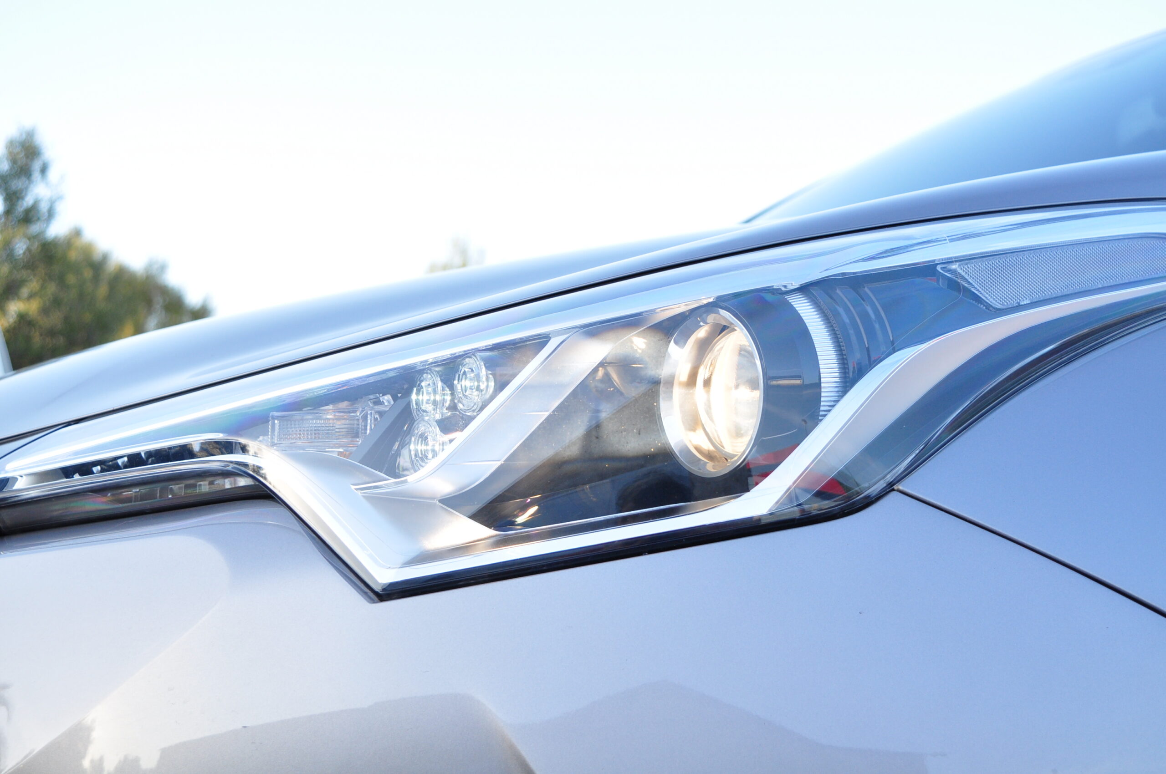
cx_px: 583
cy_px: 387
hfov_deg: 38.9
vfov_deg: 26.4
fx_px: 1650
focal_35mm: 51
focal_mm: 34
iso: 500
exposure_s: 1/250
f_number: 5.6
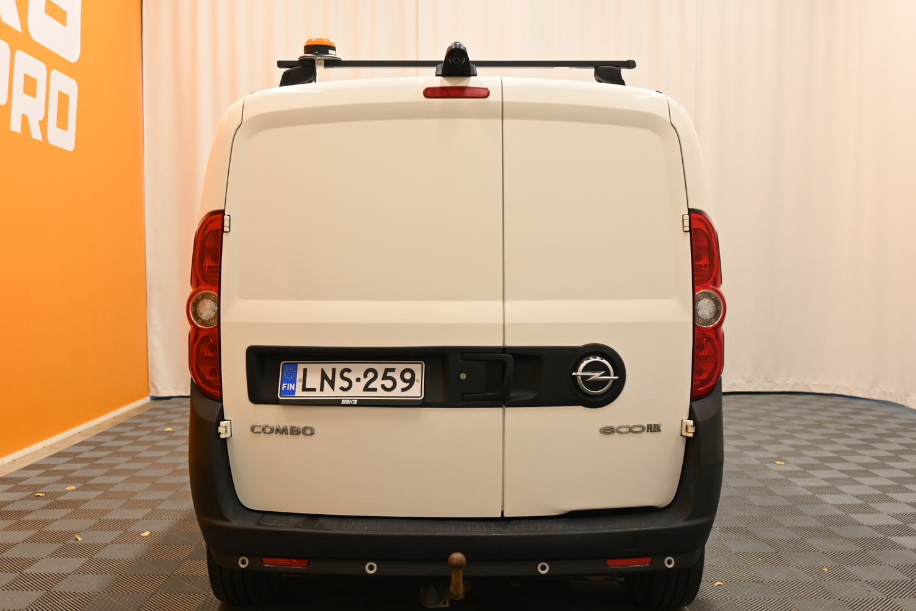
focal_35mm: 35
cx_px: 450
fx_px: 879
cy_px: 324
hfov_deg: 55.0
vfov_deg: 38.3
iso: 640
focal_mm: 21
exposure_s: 1/30
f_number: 5.6
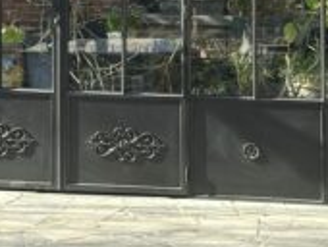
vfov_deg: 10.3
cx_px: 42
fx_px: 1338
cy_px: -94
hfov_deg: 13.9
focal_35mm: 141
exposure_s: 1/437
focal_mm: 6.86
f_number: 1.78
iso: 64
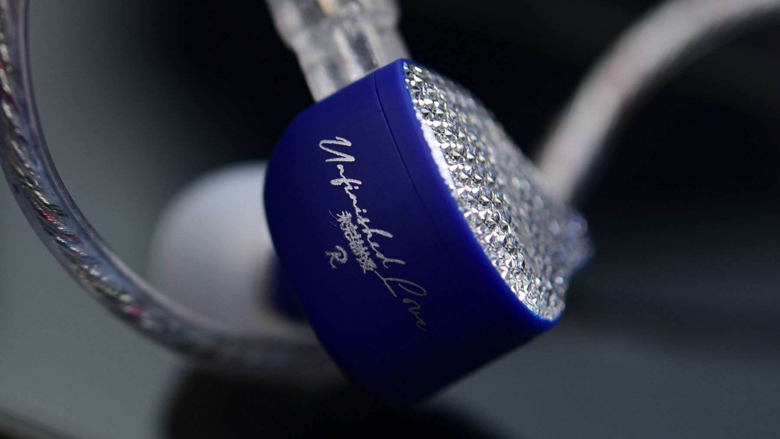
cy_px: 231
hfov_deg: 33.3
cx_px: 391
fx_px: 1303
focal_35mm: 63
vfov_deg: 19.1
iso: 200
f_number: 4
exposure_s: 1/125
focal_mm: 60
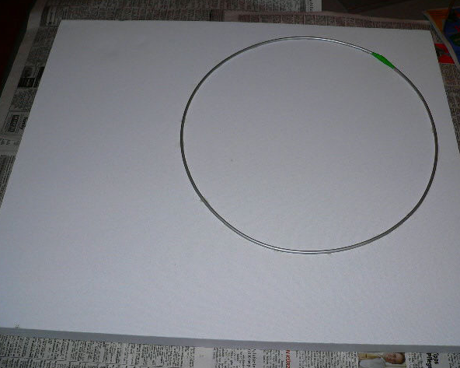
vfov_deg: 39.1
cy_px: 184
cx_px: 243
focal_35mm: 38
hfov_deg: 47.9
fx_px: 517
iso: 100
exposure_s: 1/250
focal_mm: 6
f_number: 2.8
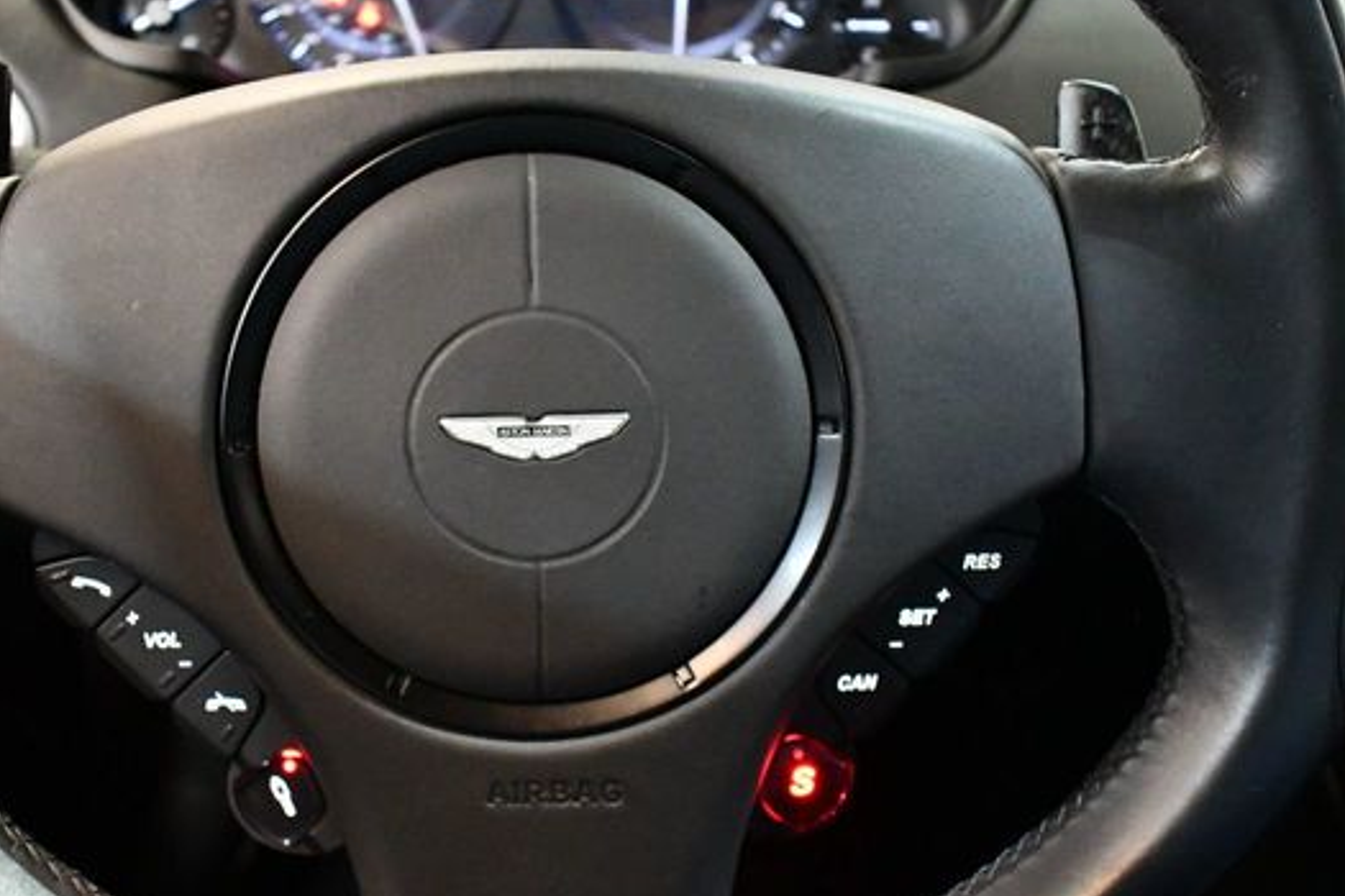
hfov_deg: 44.2
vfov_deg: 30.5
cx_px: 528
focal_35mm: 44
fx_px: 1644
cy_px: 439
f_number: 3.5
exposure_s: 1/60
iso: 10000
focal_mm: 18
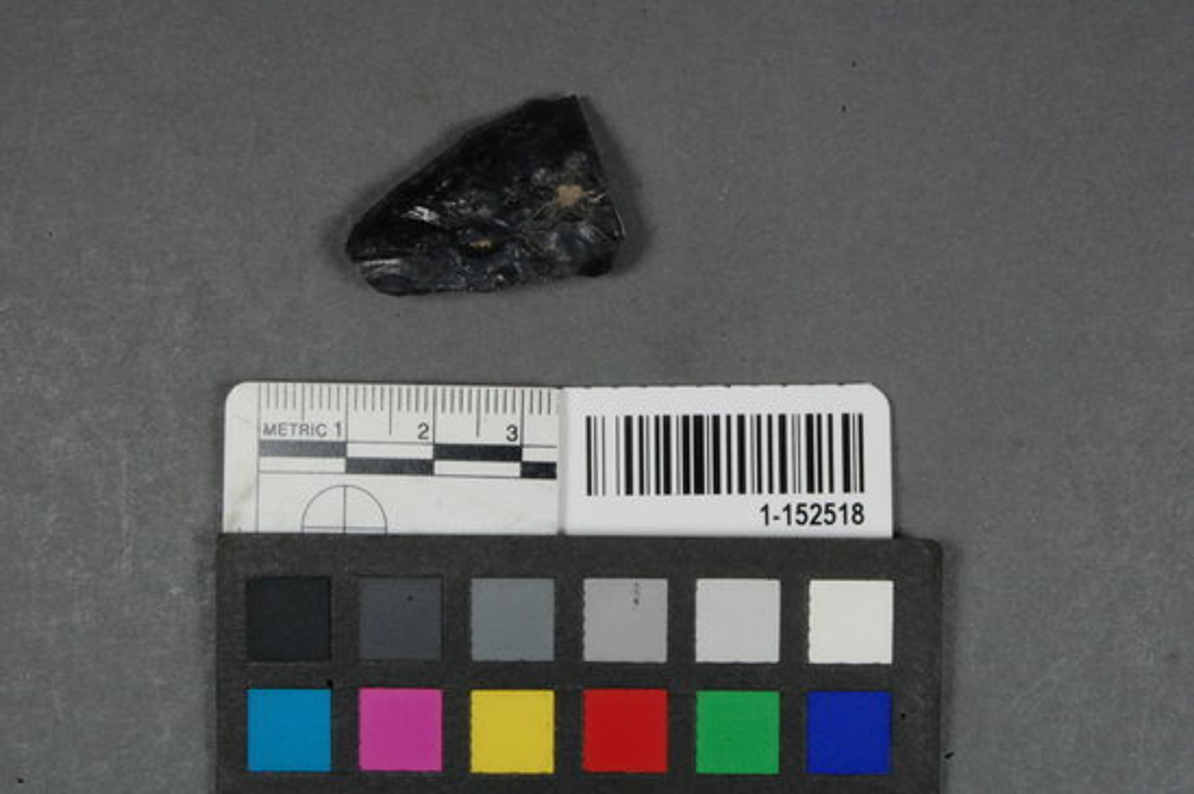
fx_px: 2386
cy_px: 397
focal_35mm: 72
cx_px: 597
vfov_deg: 18.9
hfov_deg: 28.1
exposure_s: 1/20
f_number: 36
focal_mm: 48
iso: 1600
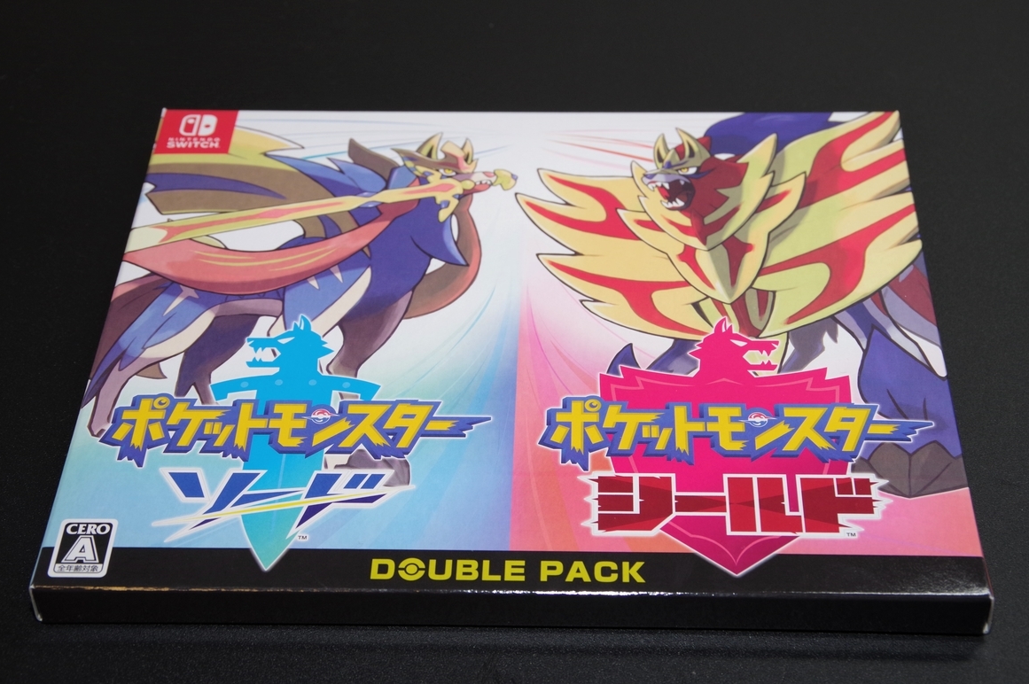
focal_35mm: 62
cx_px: 515
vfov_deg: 21.9
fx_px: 1771
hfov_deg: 32.4
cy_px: 334
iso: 800
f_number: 8
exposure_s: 1/100
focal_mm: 40
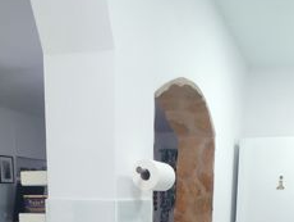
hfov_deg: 38.9
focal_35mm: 49
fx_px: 417
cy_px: 283
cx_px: 154
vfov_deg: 25.8
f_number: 2.2
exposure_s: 1/50
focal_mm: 1.65
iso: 188
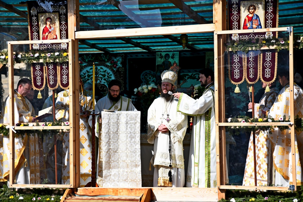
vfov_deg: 13.8
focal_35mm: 99
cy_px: 101
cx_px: 152
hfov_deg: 20.6
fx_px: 833
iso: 200
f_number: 5
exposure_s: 1/1000
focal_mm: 66
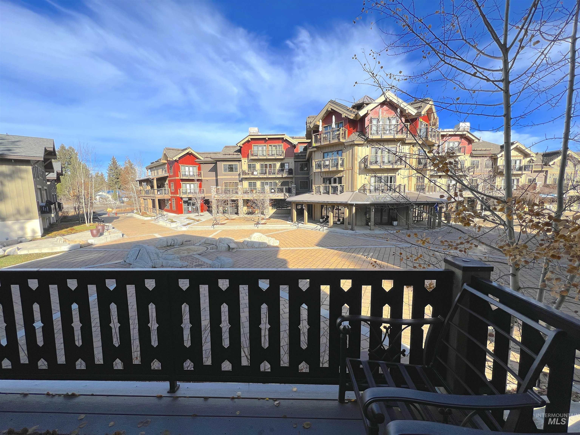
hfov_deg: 106.2
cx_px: 290
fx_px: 218
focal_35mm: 13
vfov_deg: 89.9
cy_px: 218
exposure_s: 1/1064
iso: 32
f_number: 1.8
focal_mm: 1.57
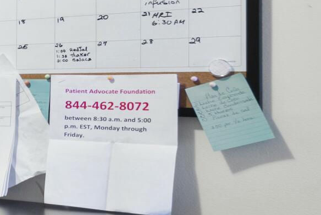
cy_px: -1
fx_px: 687
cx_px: -433
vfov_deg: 17.3
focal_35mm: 77
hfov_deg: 15.4
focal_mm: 10
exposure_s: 2.5
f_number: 8
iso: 250
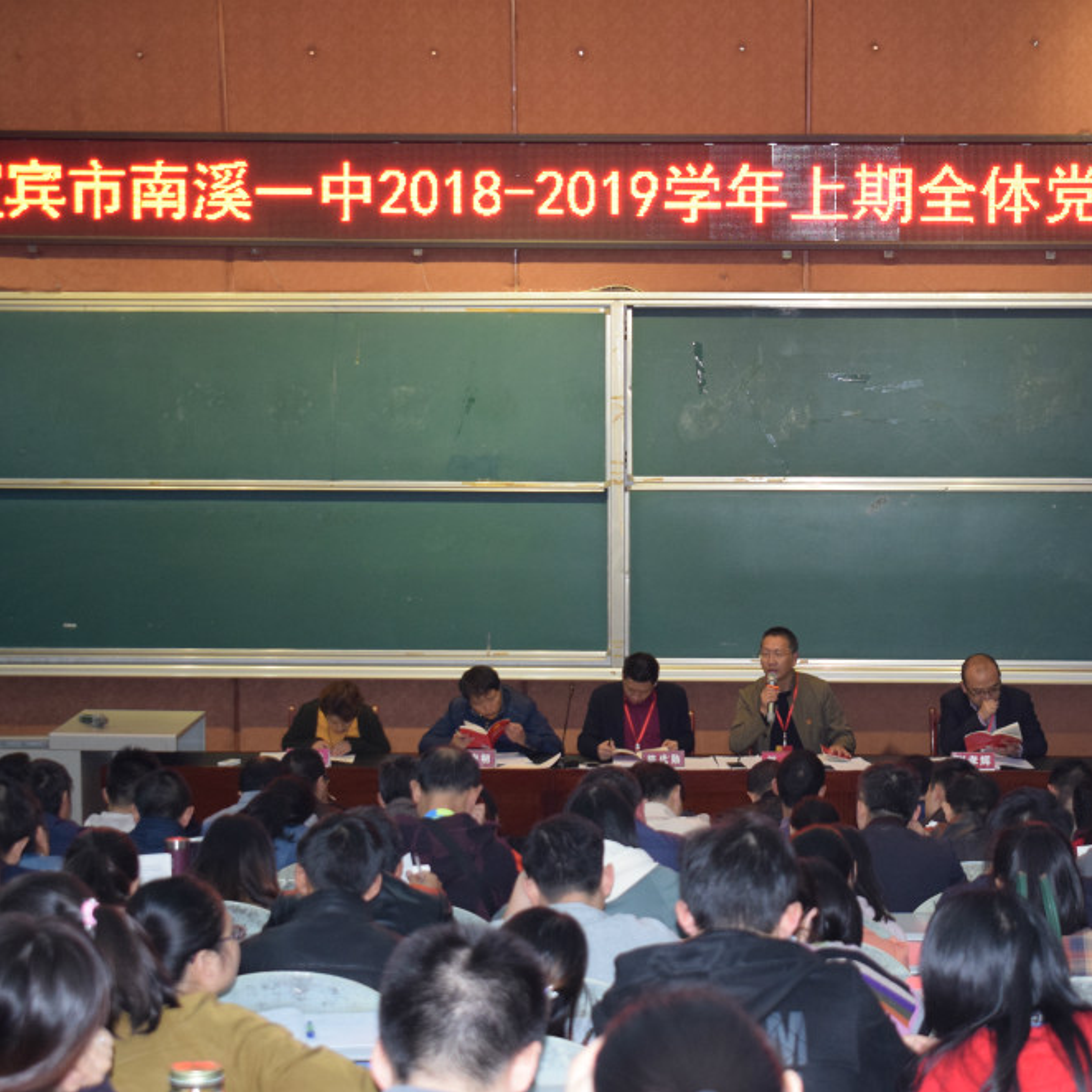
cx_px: 680
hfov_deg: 22.4
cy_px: 548
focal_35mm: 77
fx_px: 2748
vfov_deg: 22.5
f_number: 5
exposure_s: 1/60
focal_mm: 40
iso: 1250
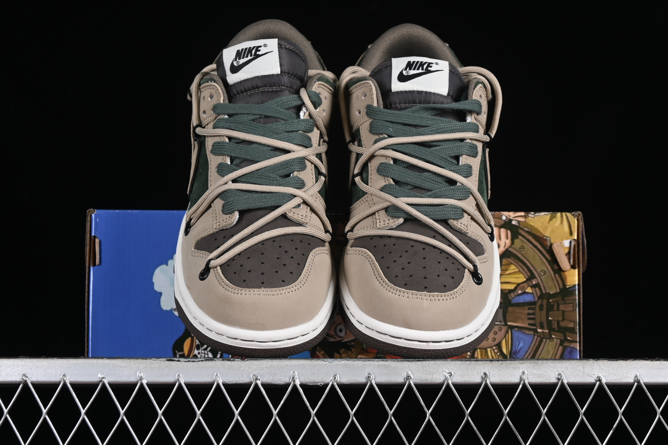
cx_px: 334
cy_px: 222
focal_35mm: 75
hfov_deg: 27.0
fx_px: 1392
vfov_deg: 18.2
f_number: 7.1
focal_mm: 50
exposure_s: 1/80
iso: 160
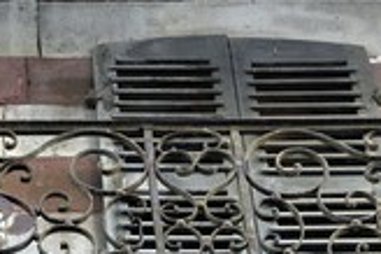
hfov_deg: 11.4
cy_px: 252
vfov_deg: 7.6
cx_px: 9
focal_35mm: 179
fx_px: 1892
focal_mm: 70
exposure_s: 1/80
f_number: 6.3
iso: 1000
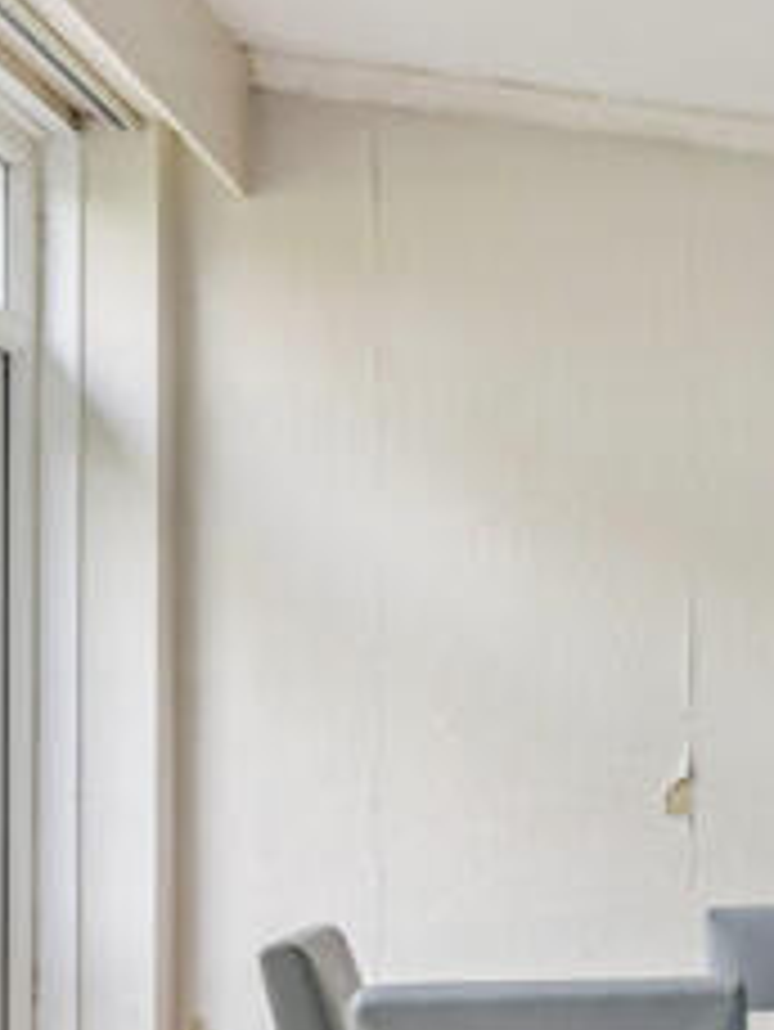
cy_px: 825
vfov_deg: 41.1
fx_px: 1311
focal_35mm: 44
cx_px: 1181
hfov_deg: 24.8
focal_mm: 16
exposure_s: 1/8
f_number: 9
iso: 400
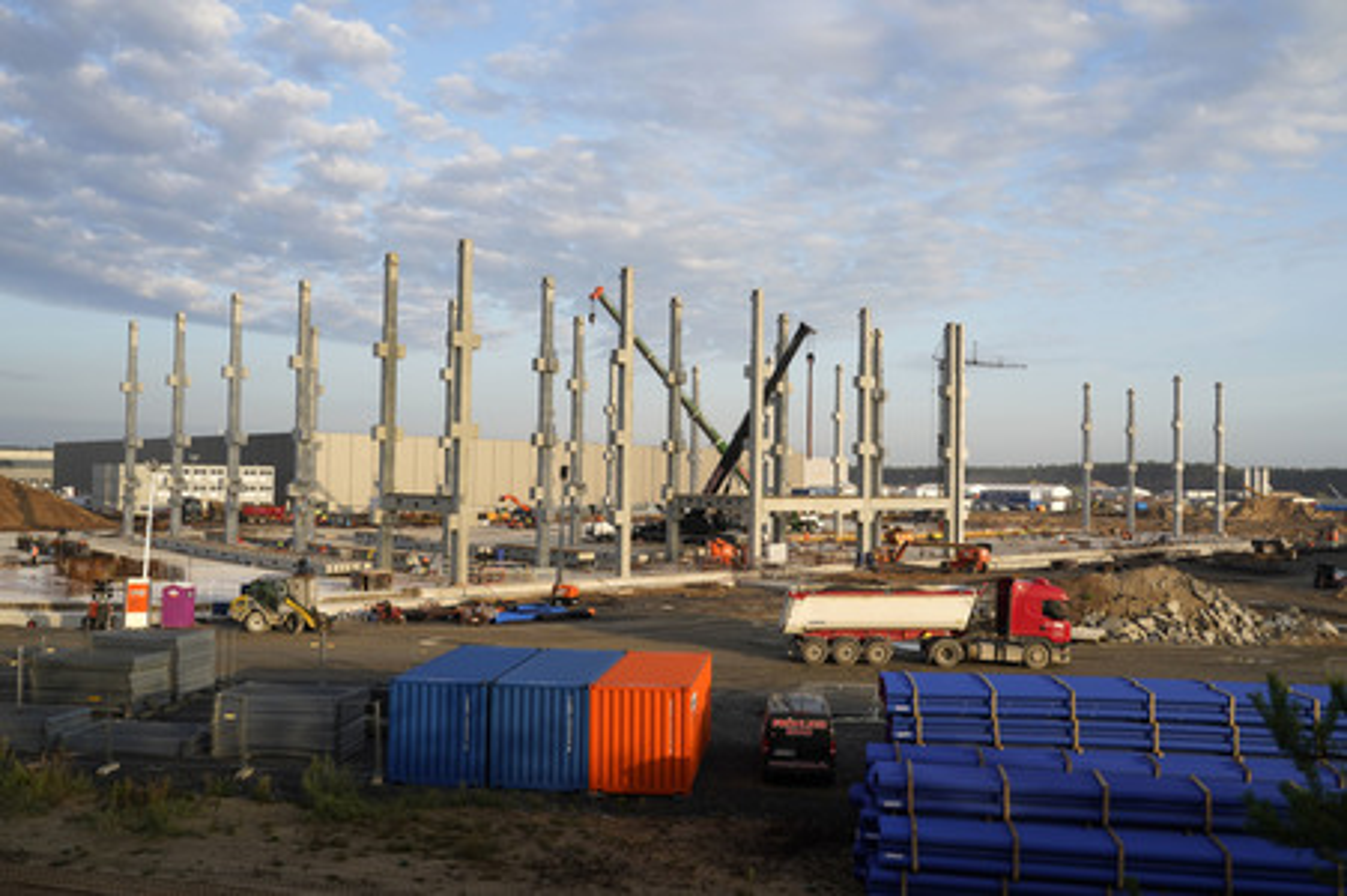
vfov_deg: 41.1
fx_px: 1196
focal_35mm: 32
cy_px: 448
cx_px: 674
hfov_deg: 58.8
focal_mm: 32
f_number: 9
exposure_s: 1/320
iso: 320
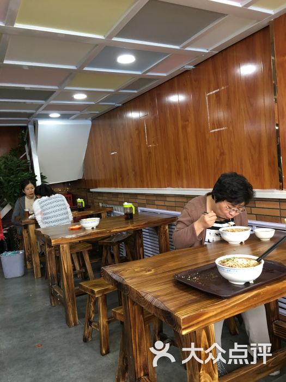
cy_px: 191
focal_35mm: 29
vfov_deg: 61.7
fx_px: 319
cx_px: 143
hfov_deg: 48.2
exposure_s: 1/17
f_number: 2.2
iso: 64
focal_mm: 4.15
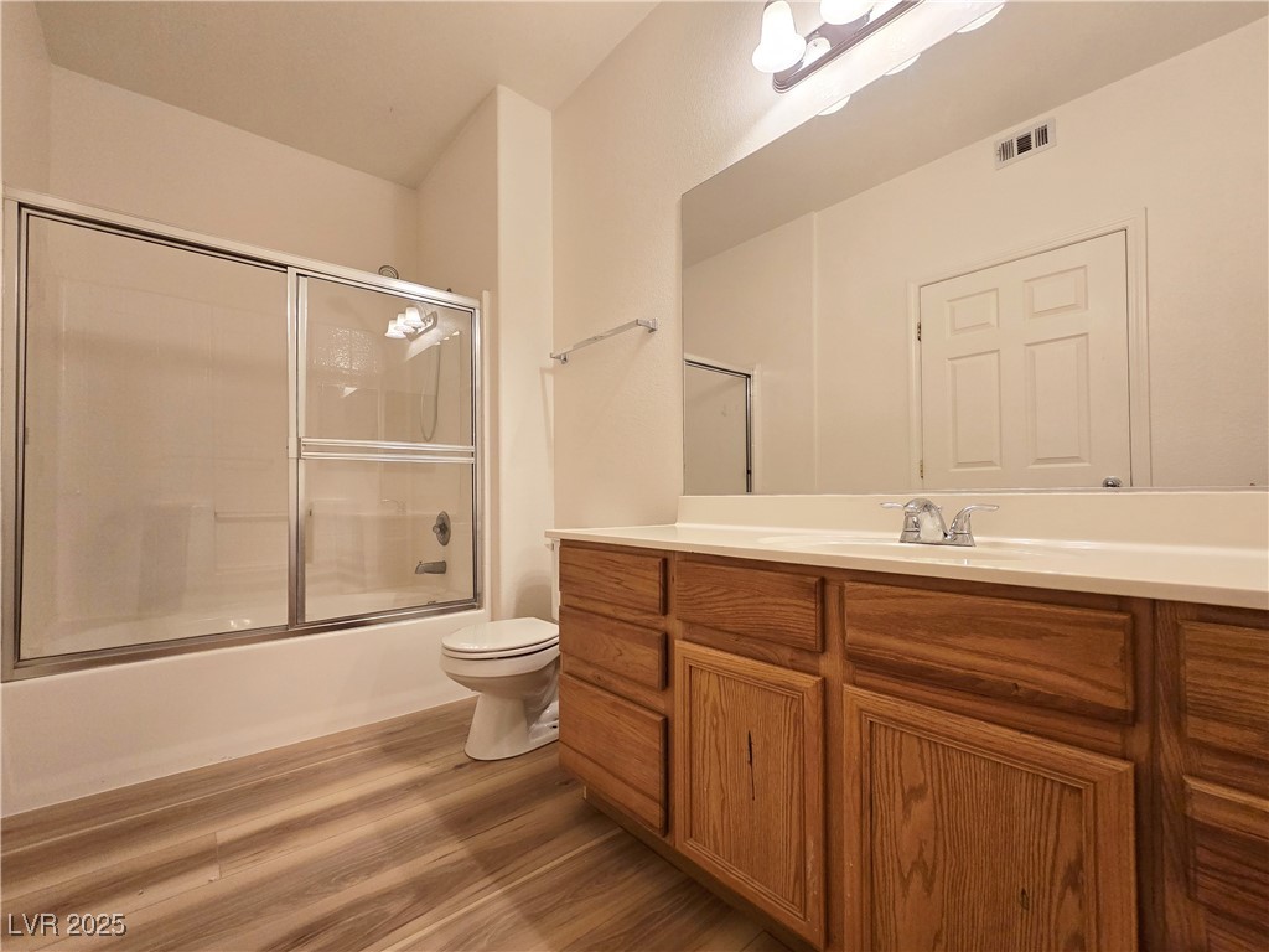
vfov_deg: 89.9
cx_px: 634
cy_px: 476
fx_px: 477
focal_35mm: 13
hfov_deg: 106.2
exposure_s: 1/60
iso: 200
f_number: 2.2
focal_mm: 2.2
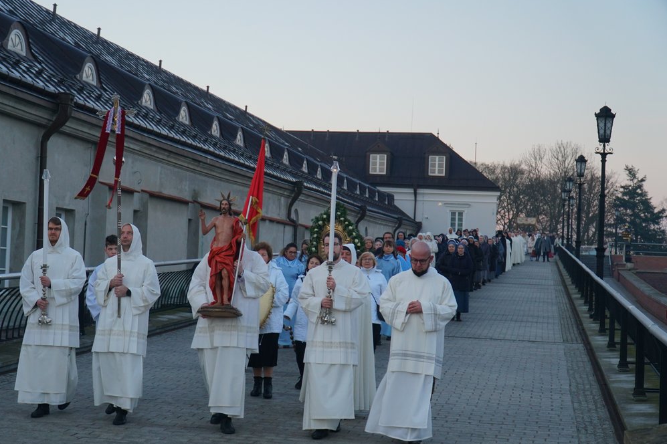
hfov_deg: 33.5
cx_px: 268
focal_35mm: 60
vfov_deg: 22.7
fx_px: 1104
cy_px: 255
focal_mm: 33
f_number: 4
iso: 400
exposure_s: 1/100
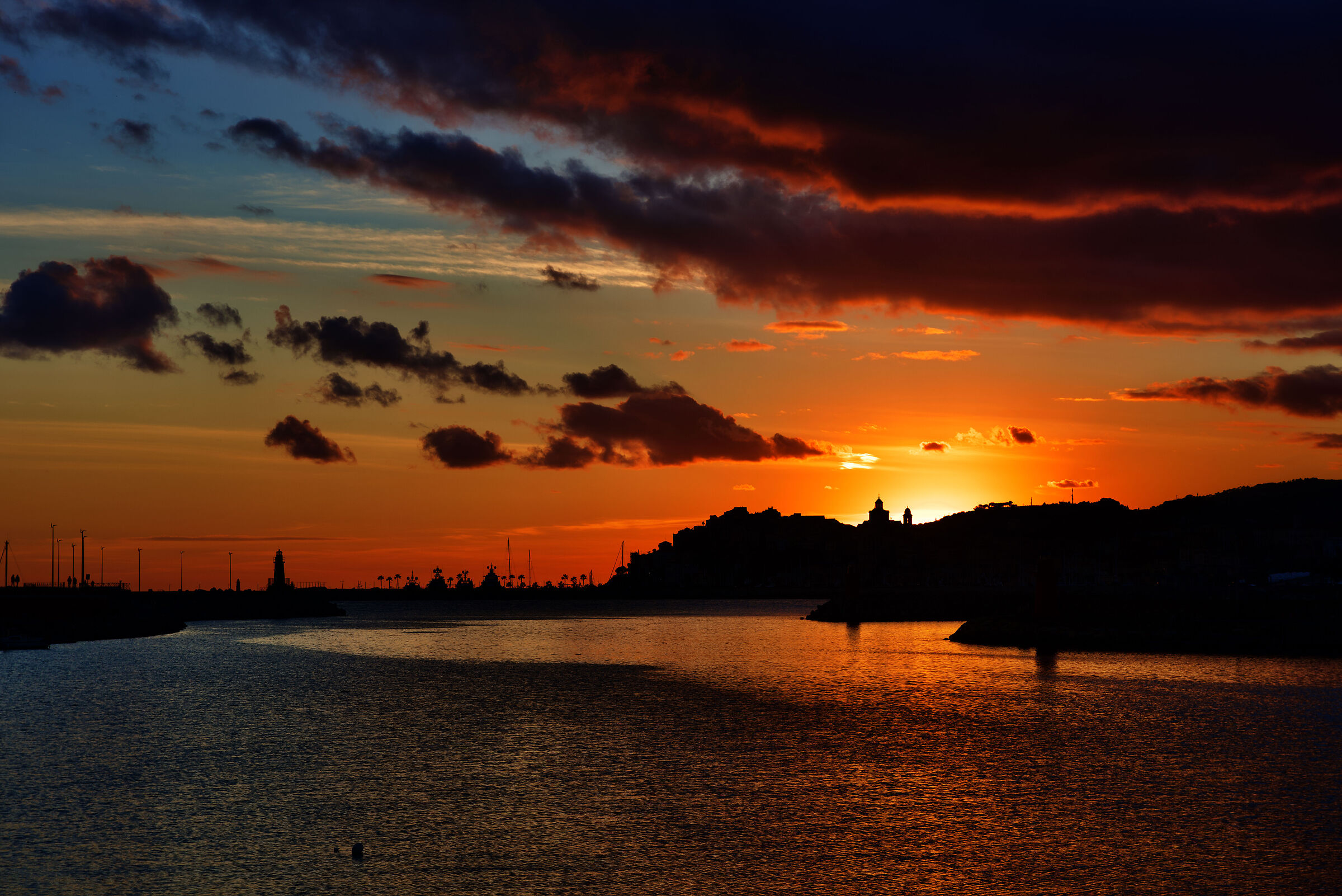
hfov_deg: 28.8
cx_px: 671
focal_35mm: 70
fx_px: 2610
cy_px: 448
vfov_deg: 19.5
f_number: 8
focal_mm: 70
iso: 200
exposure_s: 1/200
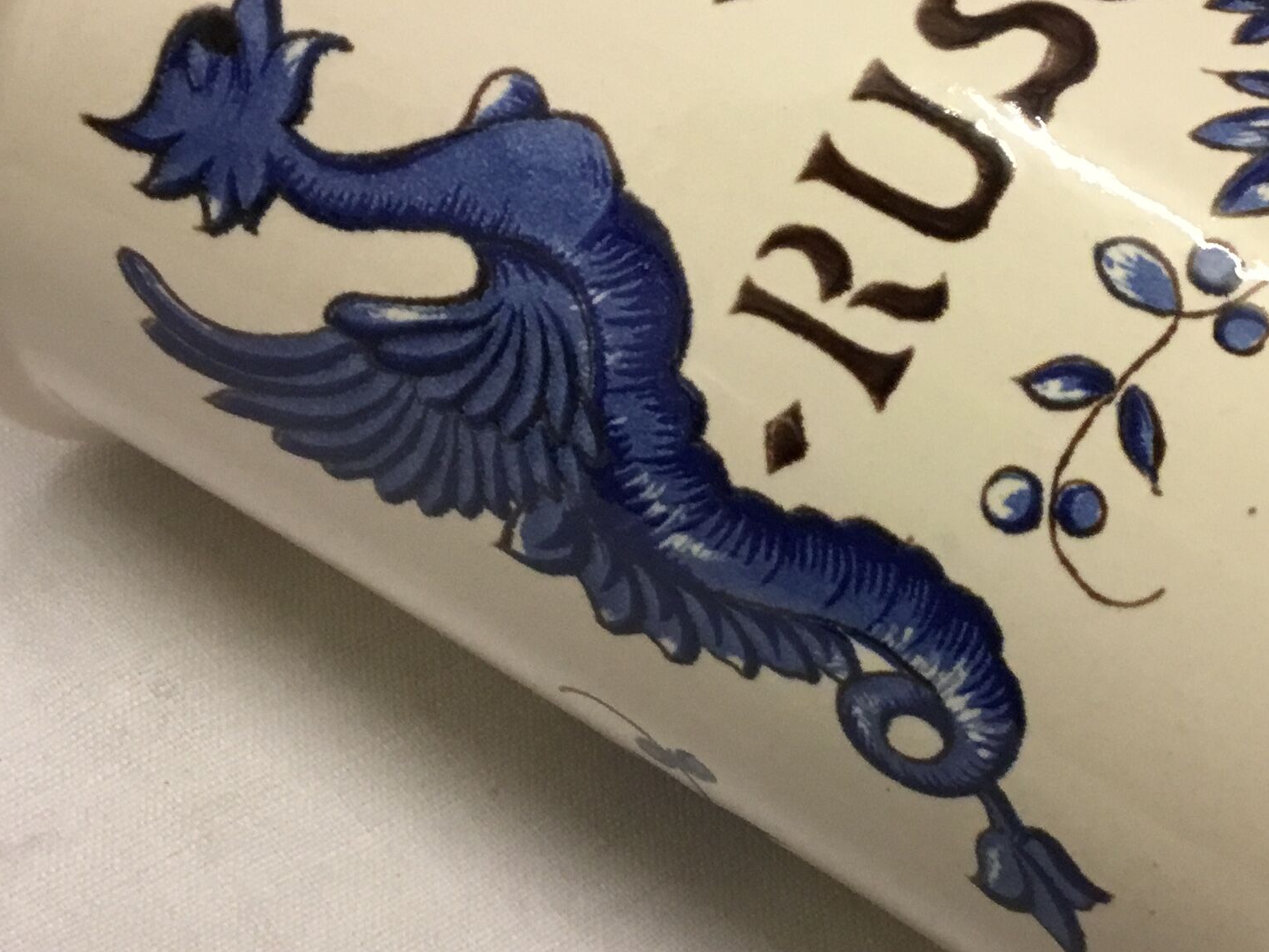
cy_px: 422
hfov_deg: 28.6
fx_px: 2457
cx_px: 924
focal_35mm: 67
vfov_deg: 21.9
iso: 64
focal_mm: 3.3
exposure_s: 1/33
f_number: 2.4
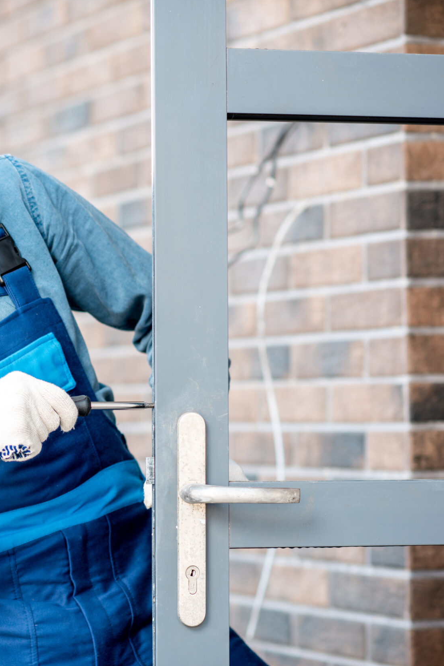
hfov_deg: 10.4
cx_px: -15
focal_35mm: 131
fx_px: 2423
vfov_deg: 15.6
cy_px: 340
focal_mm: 85
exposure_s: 1/200
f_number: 2.5
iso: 100
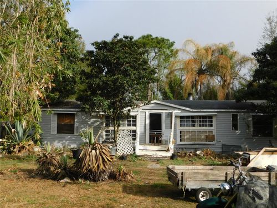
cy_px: 104
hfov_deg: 51.4
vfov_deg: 39.7
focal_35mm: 36
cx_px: 138
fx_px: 288
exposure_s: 1/800
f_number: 3.5
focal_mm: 6.3
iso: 125
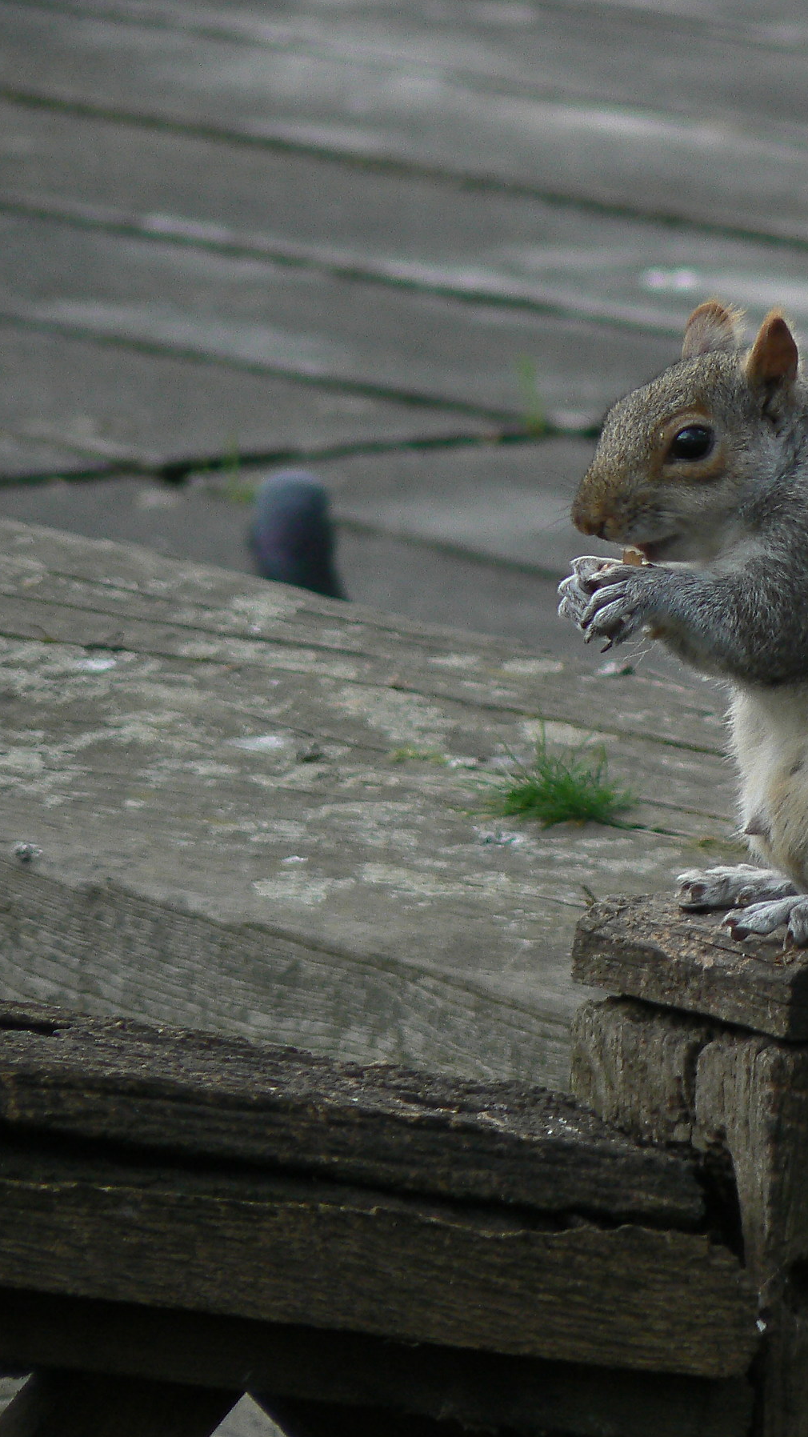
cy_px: 718
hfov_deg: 2.1
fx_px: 22019
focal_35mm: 578
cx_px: 926
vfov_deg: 3.7
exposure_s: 1/100
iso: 100
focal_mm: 66.1
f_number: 3.6
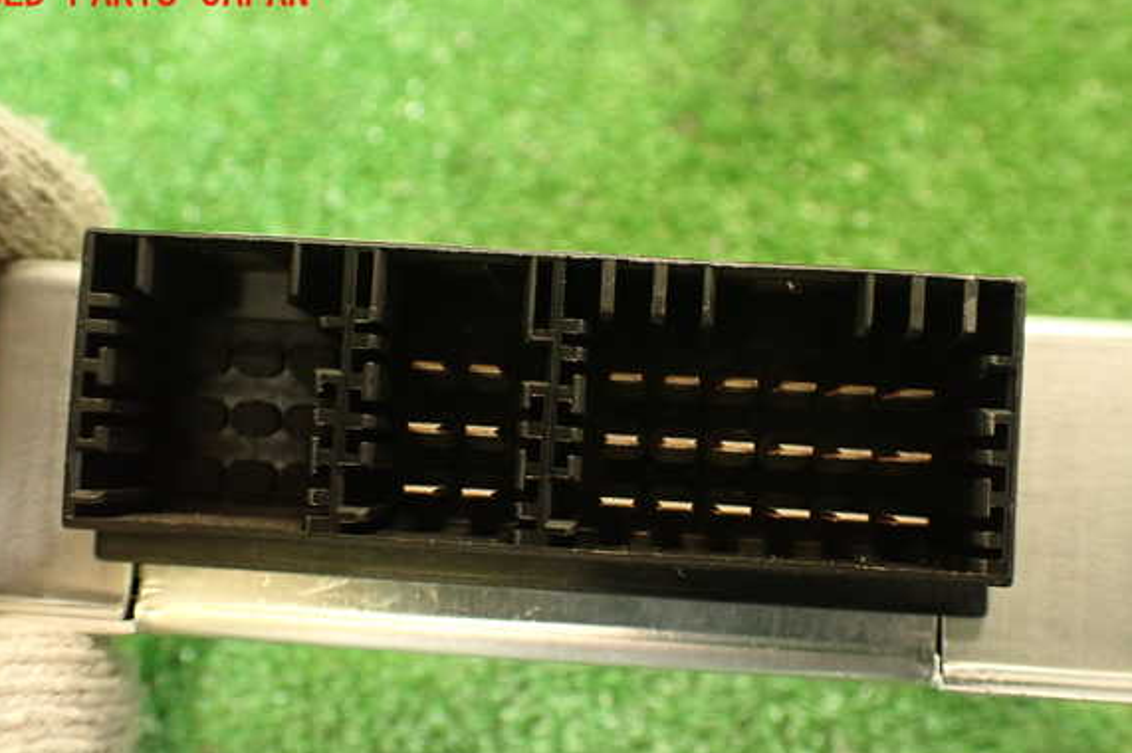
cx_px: 543
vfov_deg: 37.8
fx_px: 1100
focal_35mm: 35
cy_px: 414
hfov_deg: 54.4
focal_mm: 5.79
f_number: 2.4
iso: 640
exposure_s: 1/30
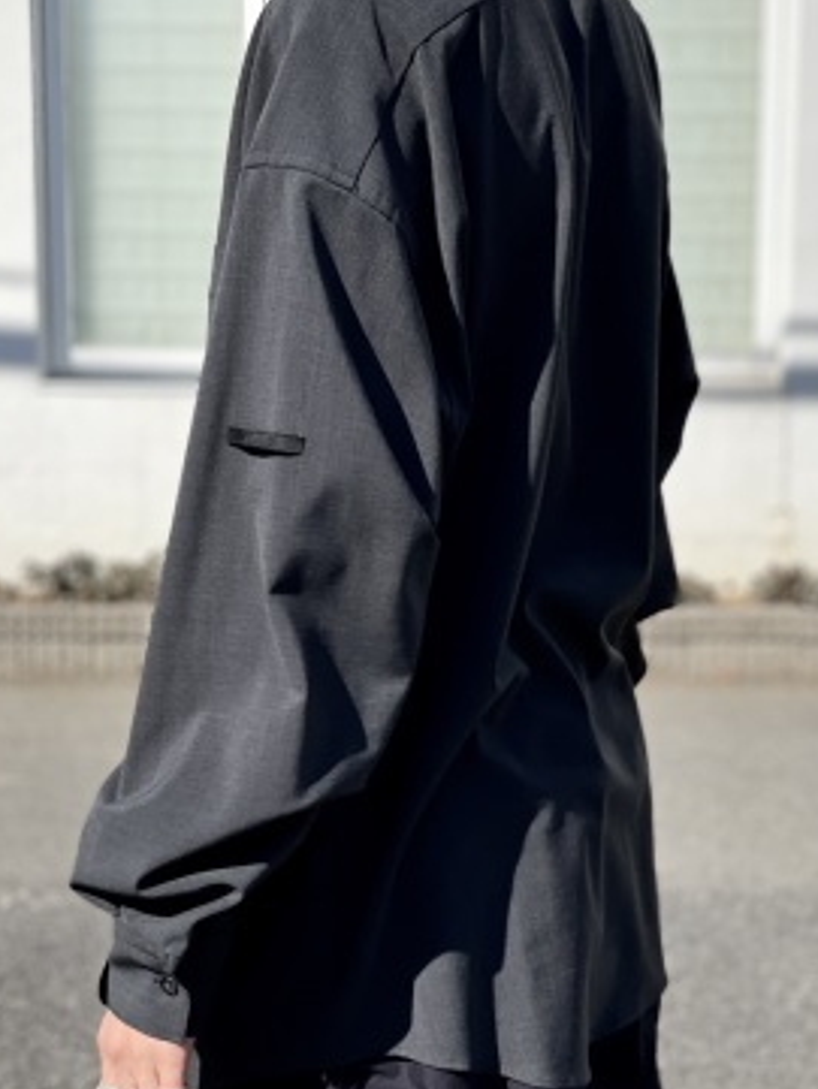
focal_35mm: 72
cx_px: 475
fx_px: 2267
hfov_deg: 20.4
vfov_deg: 27.0
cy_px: 600
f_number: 2
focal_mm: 6
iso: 32
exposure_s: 1/2817
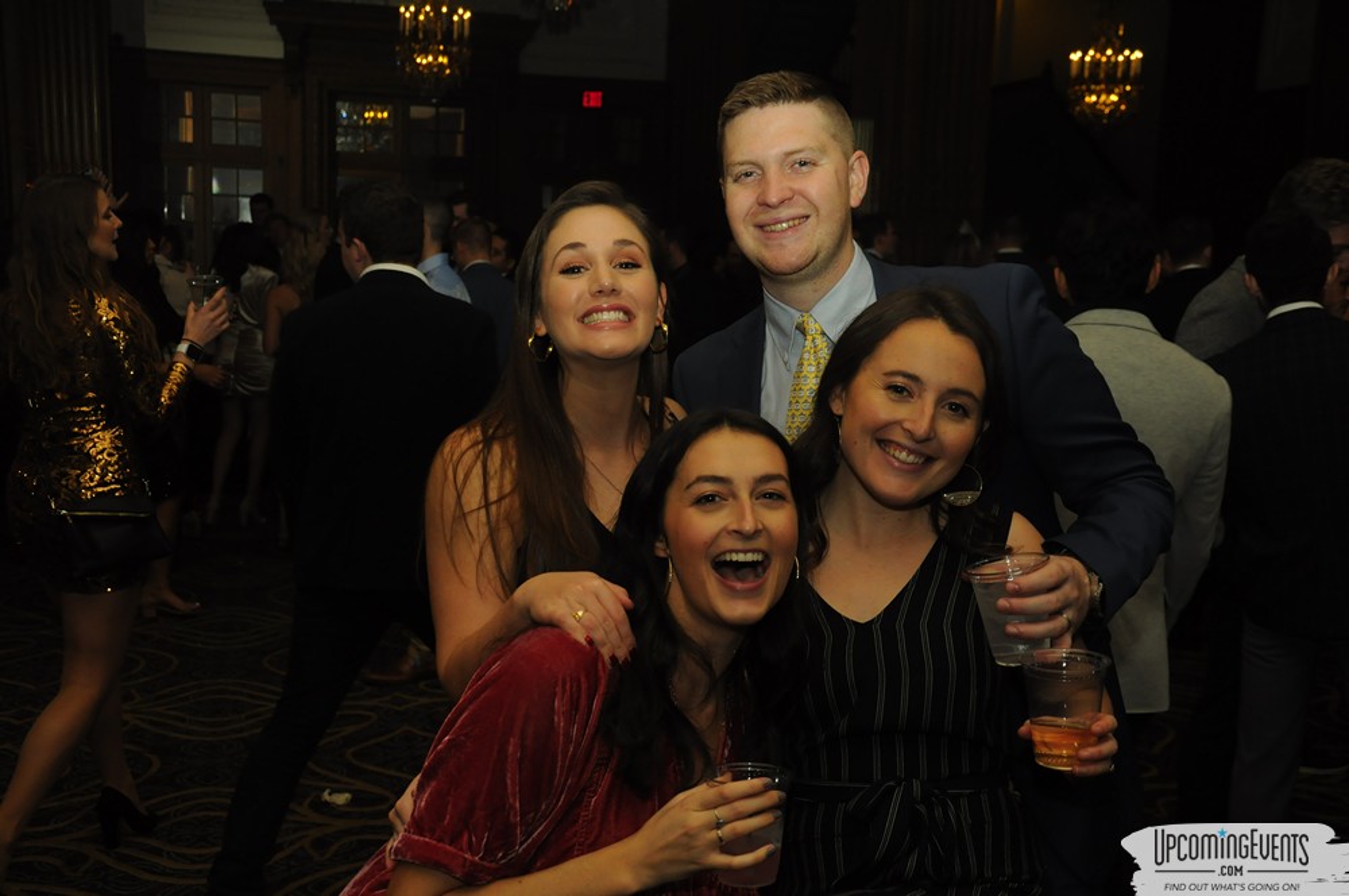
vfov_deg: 29.8
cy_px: 448
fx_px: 1684
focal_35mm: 45
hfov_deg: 43.7
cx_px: 674
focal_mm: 30
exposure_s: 1/60
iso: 800
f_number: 5.6
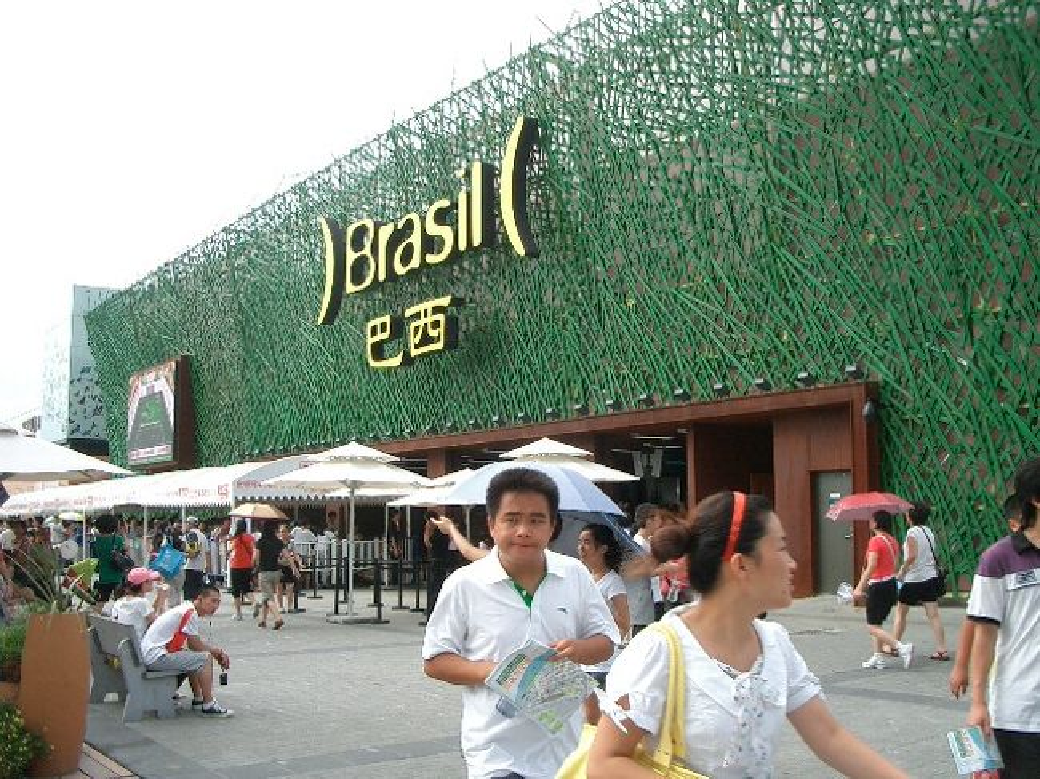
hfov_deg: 52.6
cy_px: 390
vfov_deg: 40.7
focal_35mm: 35
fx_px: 1051
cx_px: 520
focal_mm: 5.8
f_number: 4.3
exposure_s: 1/125
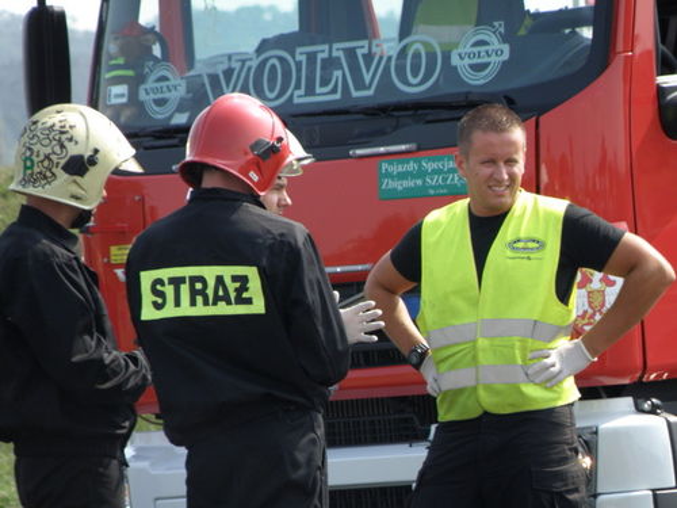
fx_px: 8918
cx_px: 338
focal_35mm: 456
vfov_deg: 3.3
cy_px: 254
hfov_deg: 4.3
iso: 100
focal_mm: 80.92
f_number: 4.3
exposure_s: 1/500
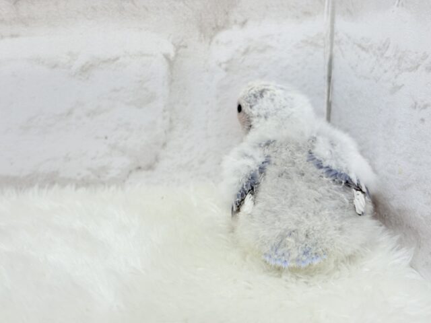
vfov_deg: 28.0
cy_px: 162
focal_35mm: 52
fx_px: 647
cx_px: 216
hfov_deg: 36.8
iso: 64
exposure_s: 1/100
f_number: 1.6
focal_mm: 5.96
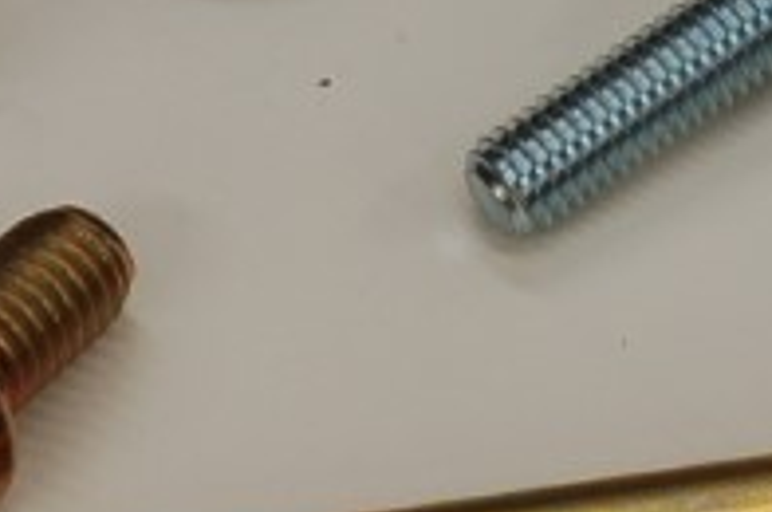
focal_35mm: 530
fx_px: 11347
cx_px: 49
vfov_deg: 2.6
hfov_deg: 3.9
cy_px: 169
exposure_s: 1/13
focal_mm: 60
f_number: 8
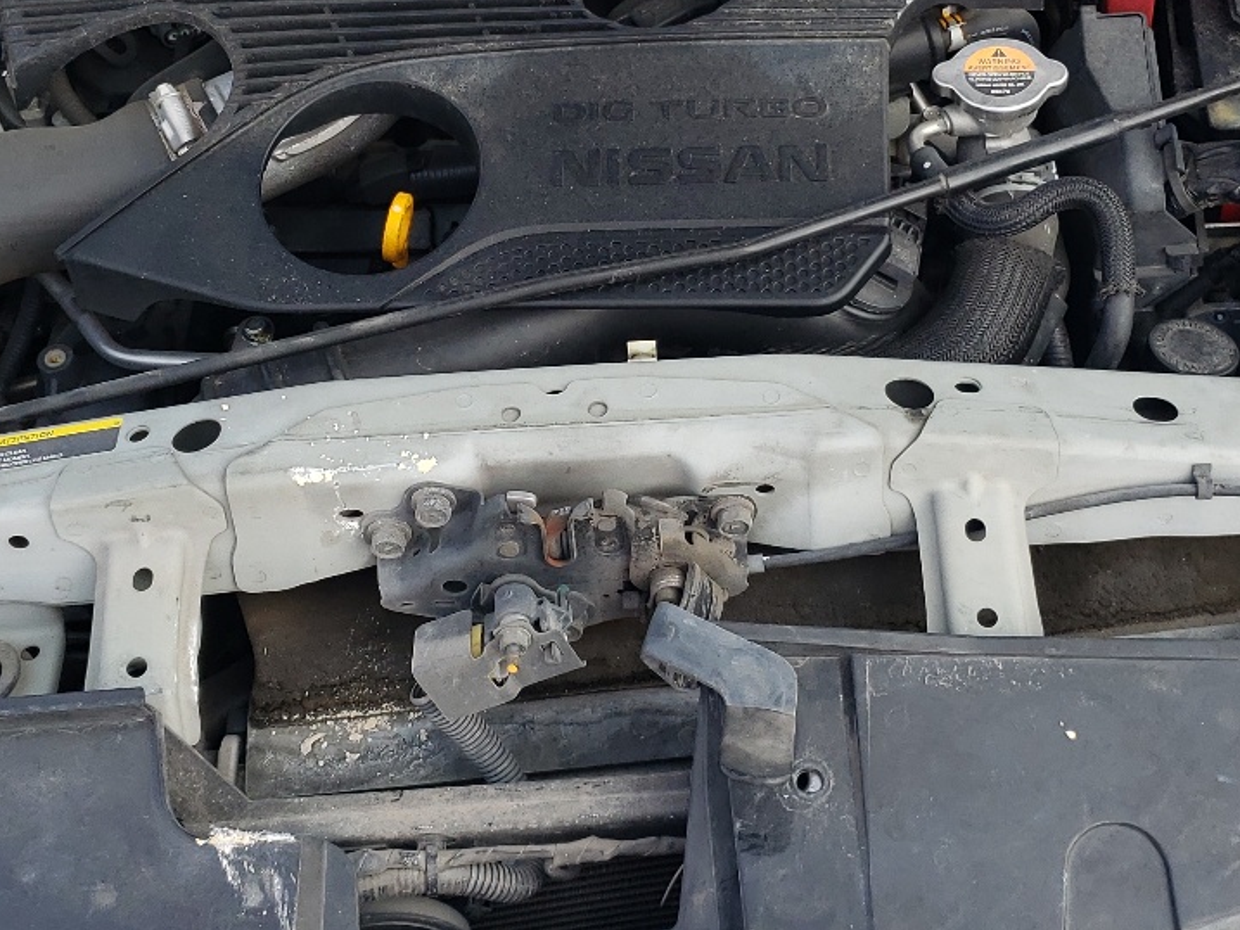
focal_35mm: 58
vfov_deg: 25.1
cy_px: 322
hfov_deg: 33.2
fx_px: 2078
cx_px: 690
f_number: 1.5
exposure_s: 1/833
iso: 50
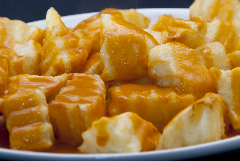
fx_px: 2002
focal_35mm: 300
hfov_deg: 6.9
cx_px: 120
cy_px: 80
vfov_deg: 4.6
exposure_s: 1/200
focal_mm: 200
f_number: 11
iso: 200
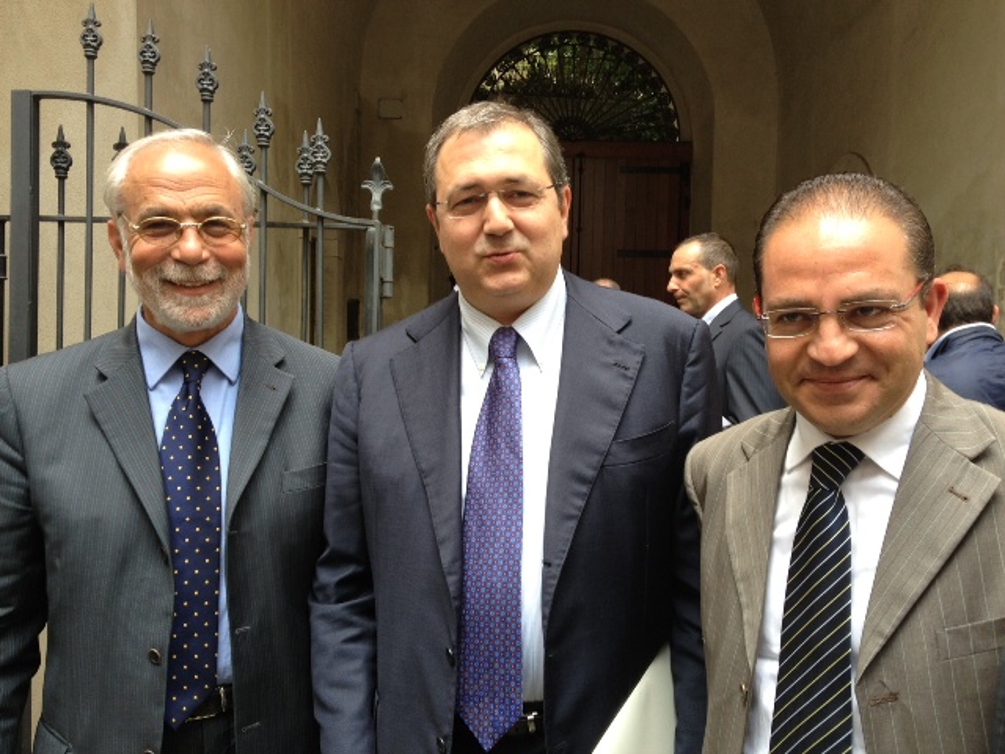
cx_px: 502
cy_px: 377
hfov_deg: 52.6
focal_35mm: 35
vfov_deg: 40.7
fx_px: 1016
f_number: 2.4
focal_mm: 4.28
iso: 64
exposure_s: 1/130
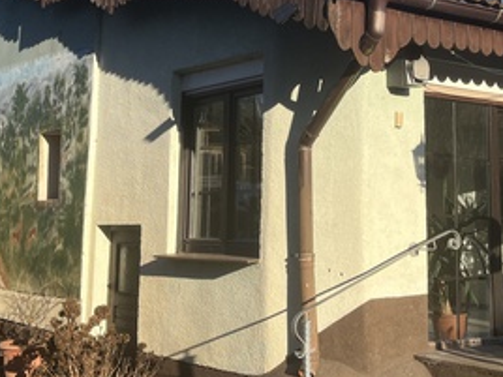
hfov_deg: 31.1
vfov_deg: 23.3
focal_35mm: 62
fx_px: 901
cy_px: 79
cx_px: 295
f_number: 1.6
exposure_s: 1/1992
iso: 50
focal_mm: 5.1
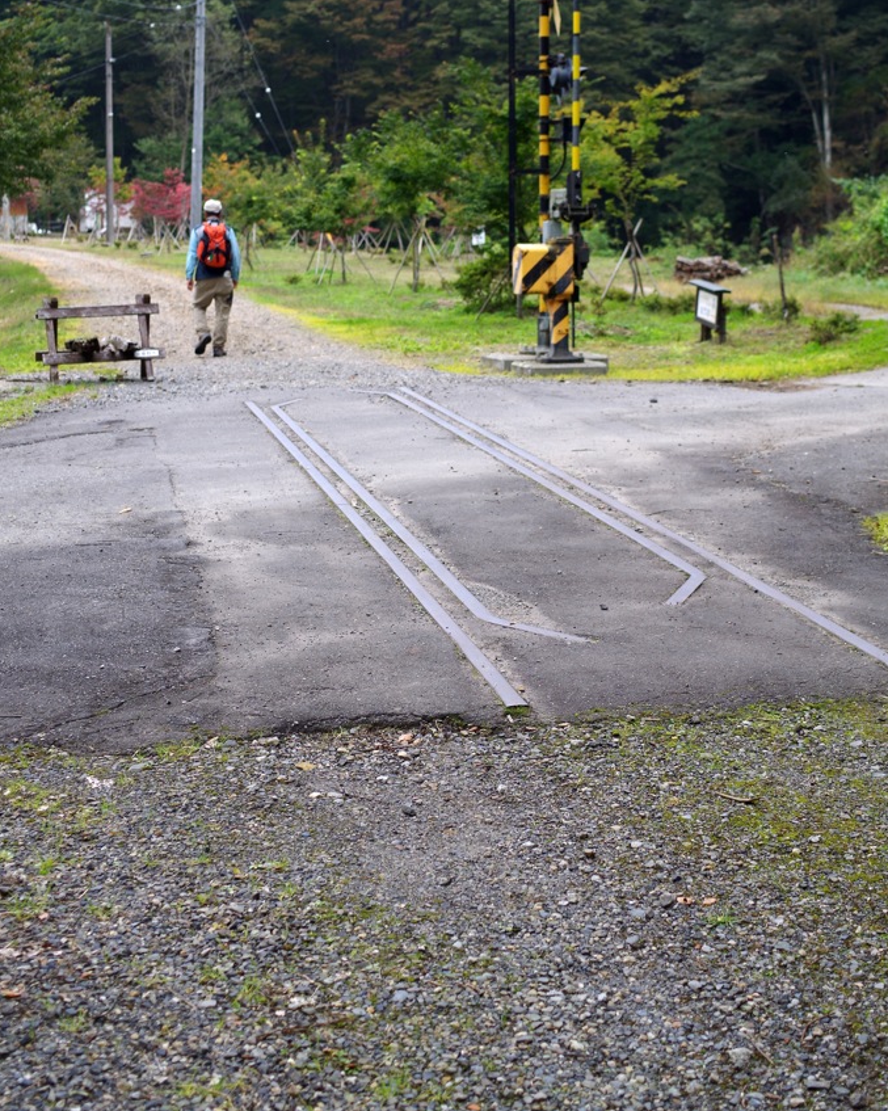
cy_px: 459
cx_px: 445
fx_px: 1939
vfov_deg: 31.9
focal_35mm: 59
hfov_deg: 25.8
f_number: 3.5
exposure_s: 1/250
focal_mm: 35
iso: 100
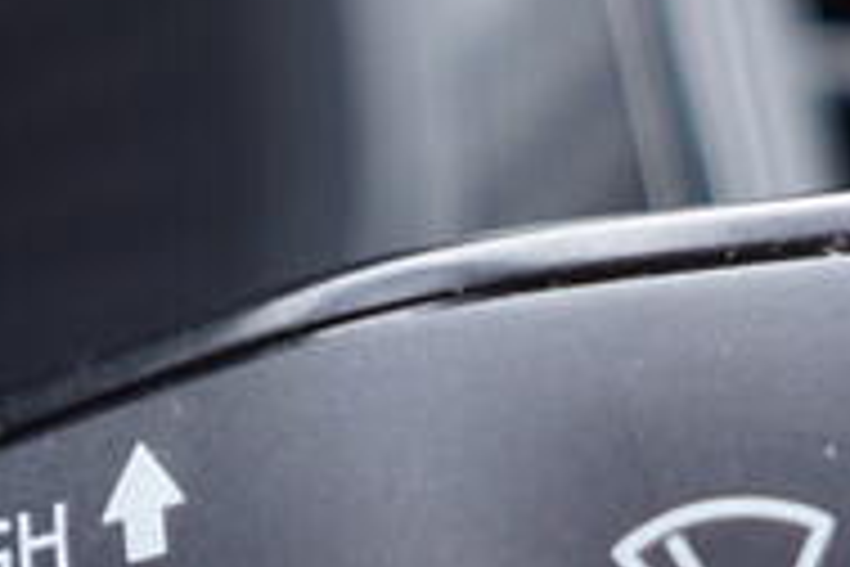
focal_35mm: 195
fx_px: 4604
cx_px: 355
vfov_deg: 7.0
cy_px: 745
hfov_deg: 10.5
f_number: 2.8
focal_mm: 24
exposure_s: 1/40
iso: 400
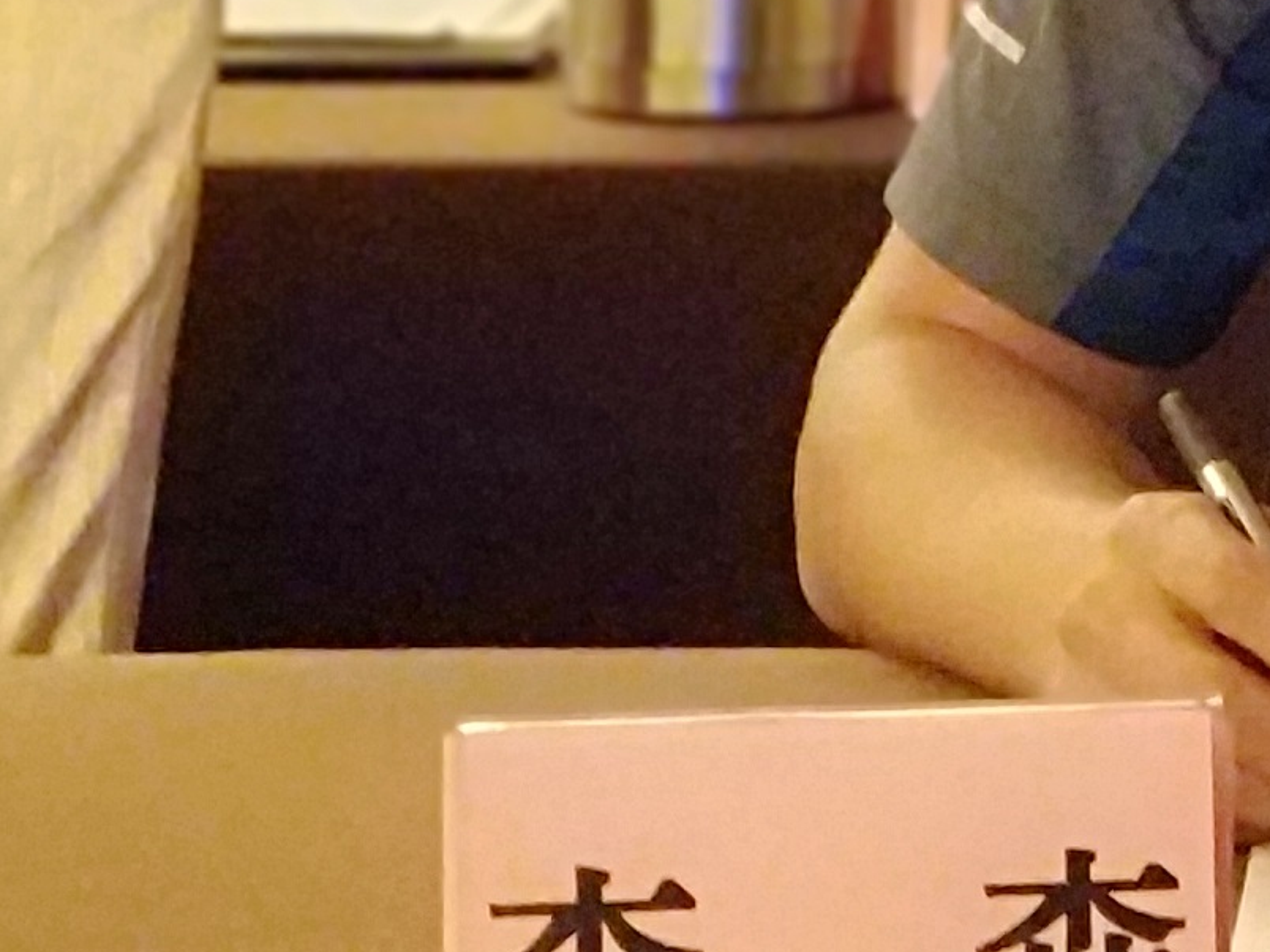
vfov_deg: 8.1
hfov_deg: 10.7
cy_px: -159
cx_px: 1668
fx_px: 6641
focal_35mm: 181
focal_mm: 6.06
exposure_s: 1/33
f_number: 2.6
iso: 6400
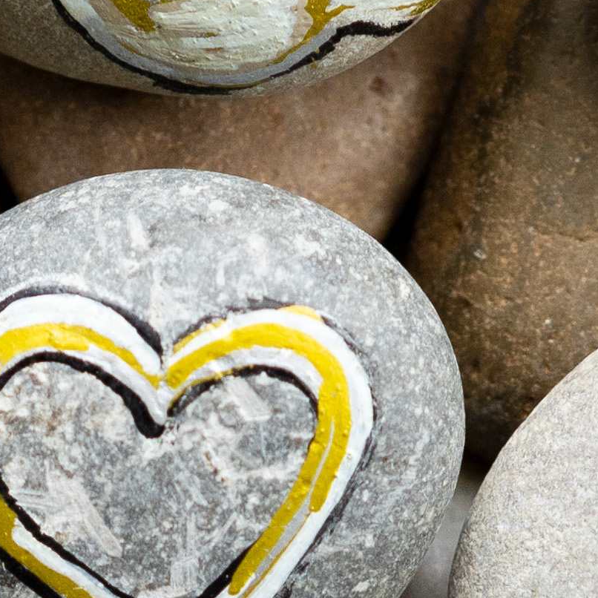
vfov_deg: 5.0
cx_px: 197
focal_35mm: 348
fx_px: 6802
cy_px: 783
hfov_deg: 5.0
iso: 800
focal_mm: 55
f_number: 4
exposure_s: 1/160
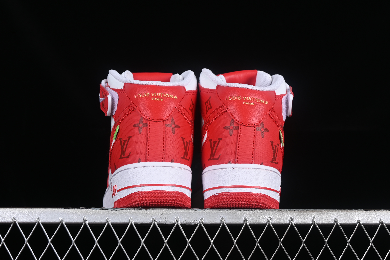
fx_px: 812
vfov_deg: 18.2
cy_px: 130
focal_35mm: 75
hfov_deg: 27.0
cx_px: 195
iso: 160
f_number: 8
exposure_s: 1/80
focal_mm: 50
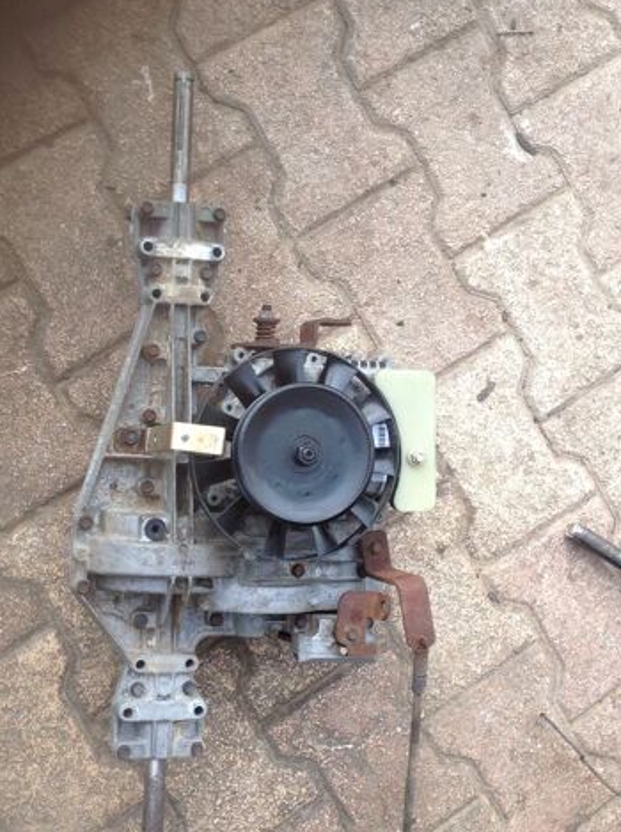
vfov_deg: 39.7
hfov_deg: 30.0
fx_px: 1152
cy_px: 437
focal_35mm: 48
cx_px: 224
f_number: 2.4
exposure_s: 1/229
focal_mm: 4.28
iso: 50
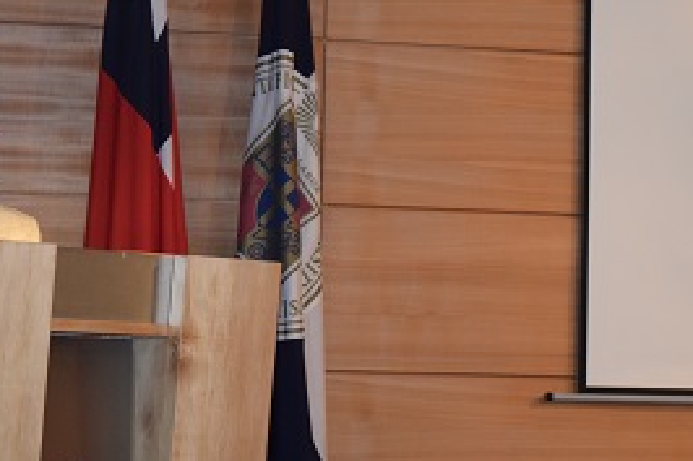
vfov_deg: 14.2
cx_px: 309
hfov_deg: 21.2
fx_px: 1847
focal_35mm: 96
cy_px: 257
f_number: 4.8
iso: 1800
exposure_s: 1/60
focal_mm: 40
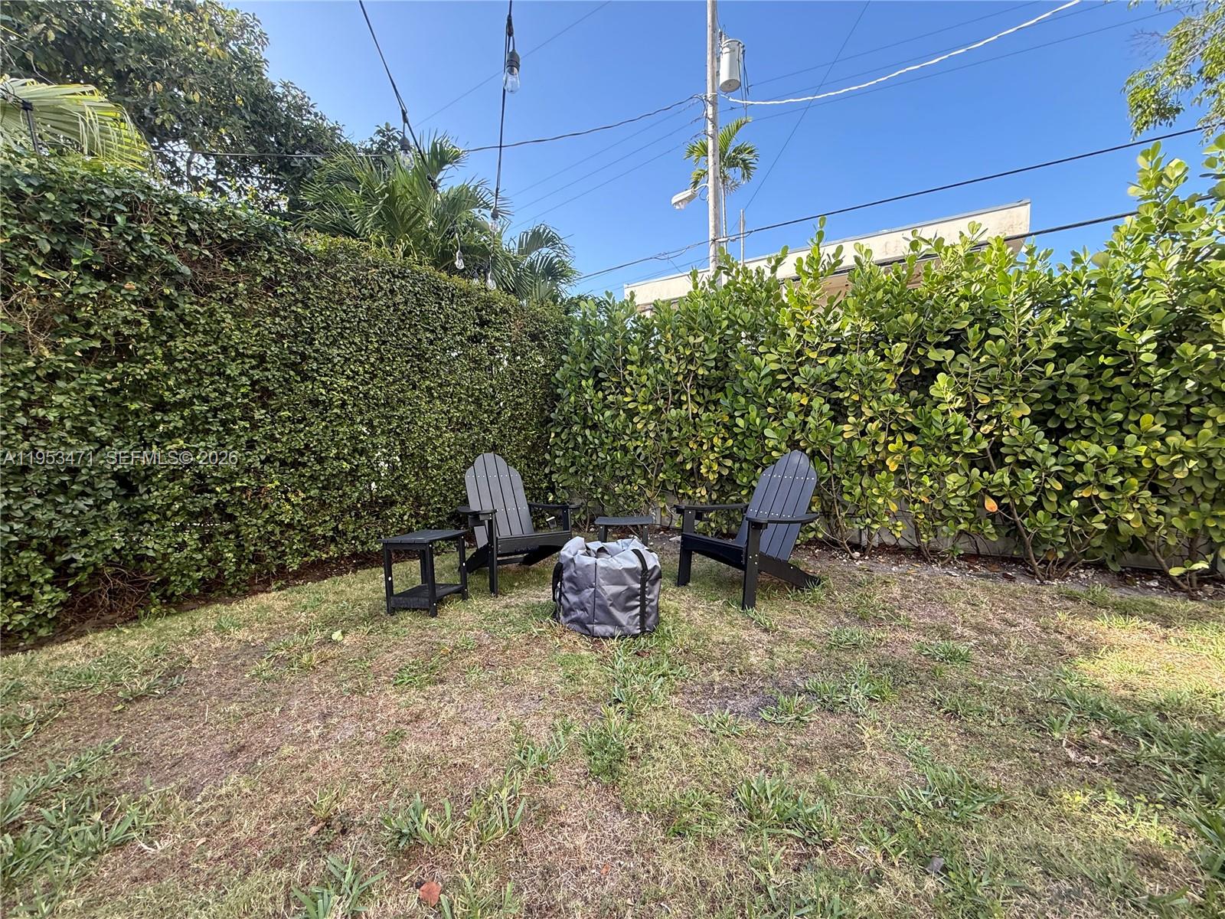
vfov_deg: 85.7
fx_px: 495
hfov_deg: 102.1
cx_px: 612
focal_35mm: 14
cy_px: 460
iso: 64
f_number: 2.2
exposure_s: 1/198
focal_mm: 2.22
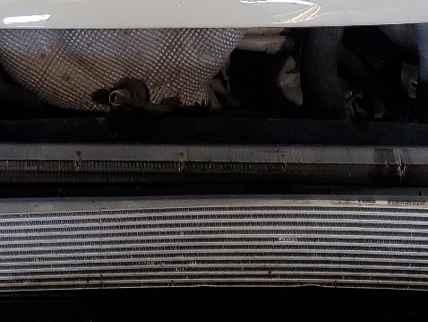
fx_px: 1076
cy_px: -57
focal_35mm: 87
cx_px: 216
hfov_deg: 22.5
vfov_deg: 16.3
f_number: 1.5
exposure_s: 1/109
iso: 50
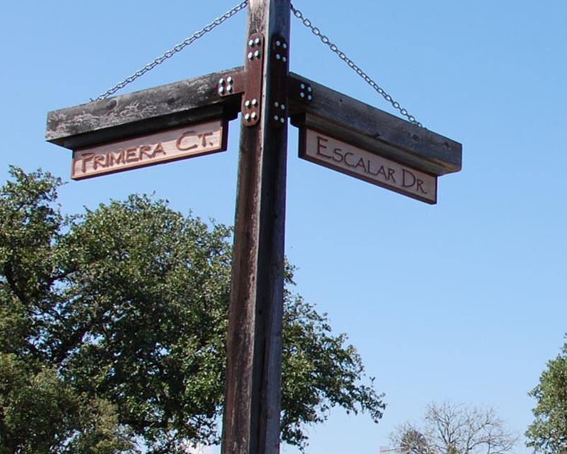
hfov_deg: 21.2
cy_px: 367
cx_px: 568
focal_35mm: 87
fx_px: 1460
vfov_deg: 17.5
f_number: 8
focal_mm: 24
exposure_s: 1/250
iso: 200
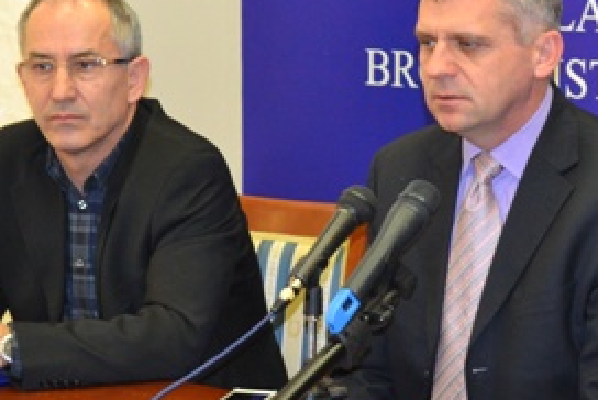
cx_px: 334
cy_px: 190
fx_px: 2461
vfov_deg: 9.3
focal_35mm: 148
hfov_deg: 13.9
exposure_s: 1/60
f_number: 5.3
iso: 1600
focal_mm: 42
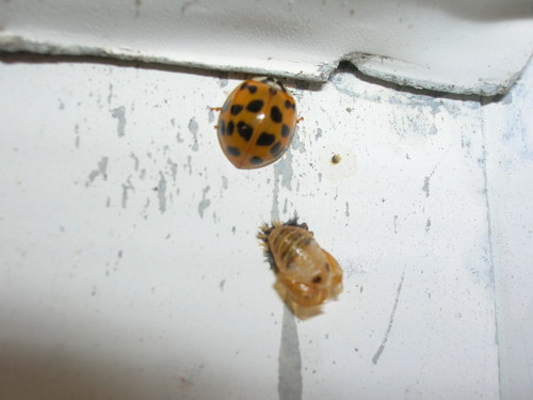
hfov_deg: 41.2
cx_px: 266
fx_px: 708
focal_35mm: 46
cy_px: 200
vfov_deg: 31.5
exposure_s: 1/60.1
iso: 50
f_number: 5.4
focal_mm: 7.7
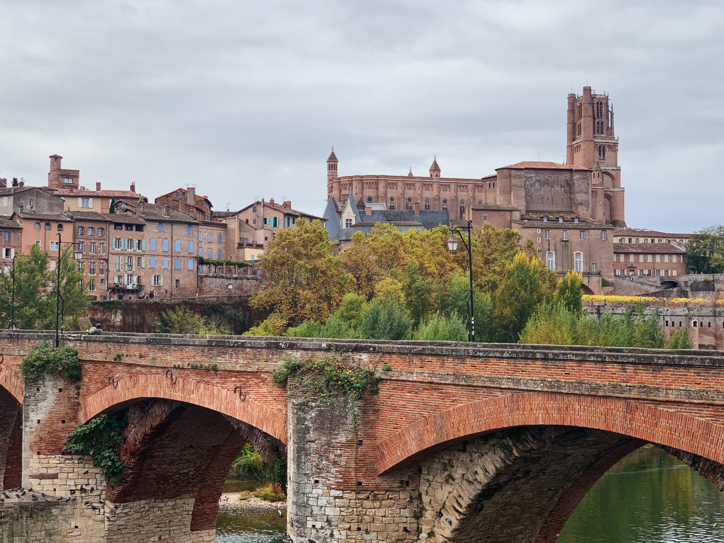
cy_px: 272
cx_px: 362
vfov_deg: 28.0
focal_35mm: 52
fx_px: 1088
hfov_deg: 36.8
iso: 16
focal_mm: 6
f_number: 2.4
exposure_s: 1/510
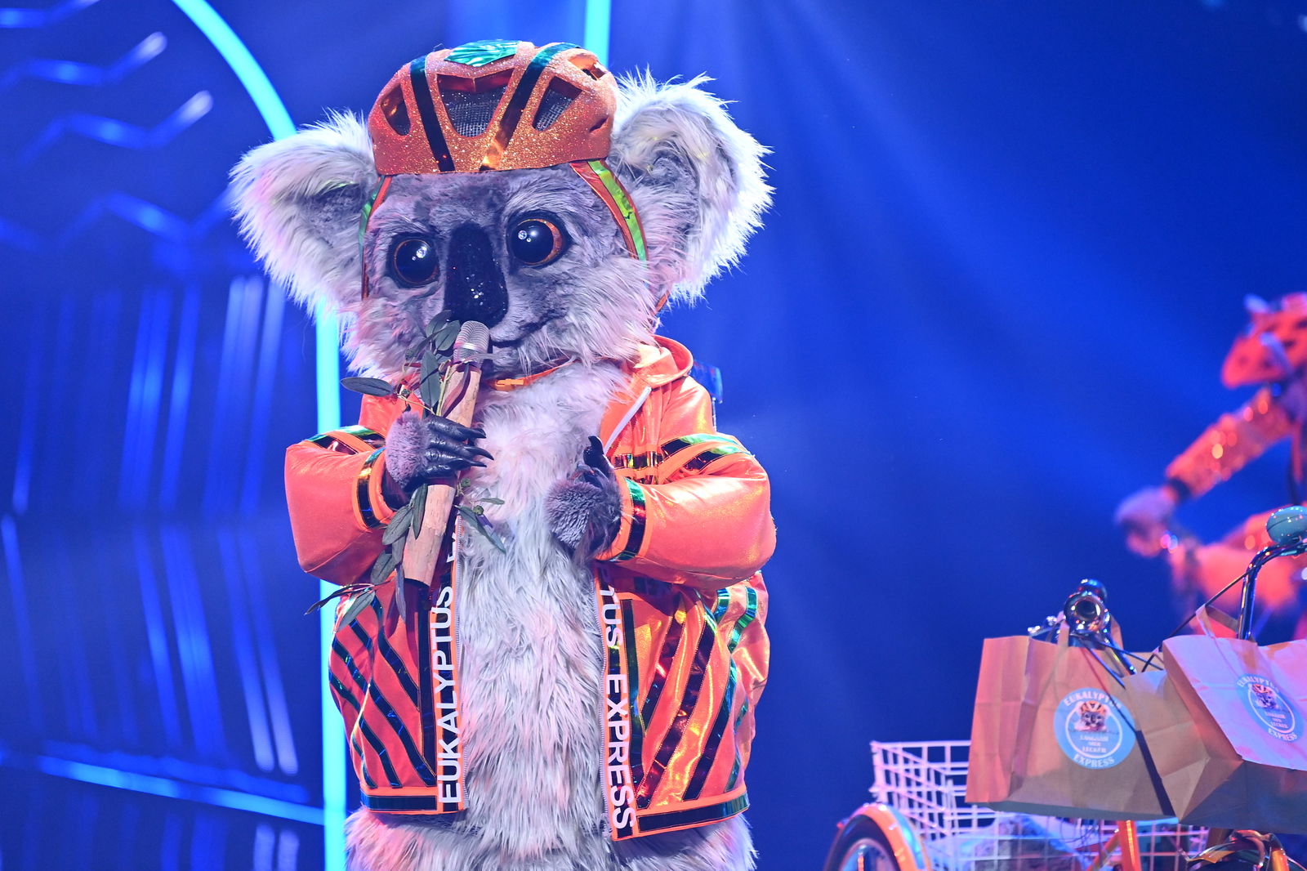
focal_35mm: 200
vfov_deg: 6.9
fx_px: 7259
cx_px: 654
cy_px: 436
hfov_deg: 10.3
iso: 3200
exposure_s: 1/400
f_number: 2.8
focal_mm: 200
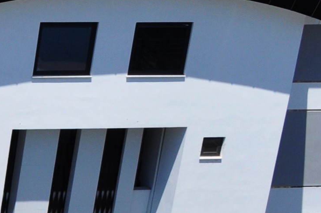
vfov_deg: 8.7
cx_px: -506
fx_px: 1407
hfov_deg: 10.7
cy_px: 85
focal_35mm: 158
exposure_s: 1/500
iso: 200
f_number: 11
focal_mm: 18
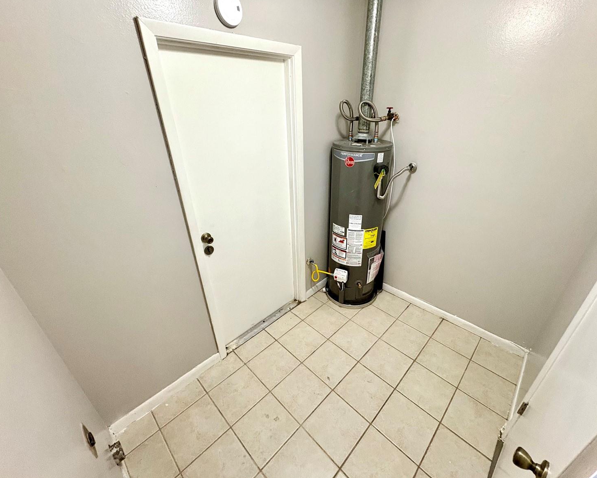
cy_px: 235
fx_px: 265
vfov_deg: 84.0
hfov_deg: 96.7
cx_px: 313
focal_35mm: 15
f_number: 2.2
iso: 400
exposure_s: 1/60
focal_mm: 2.22
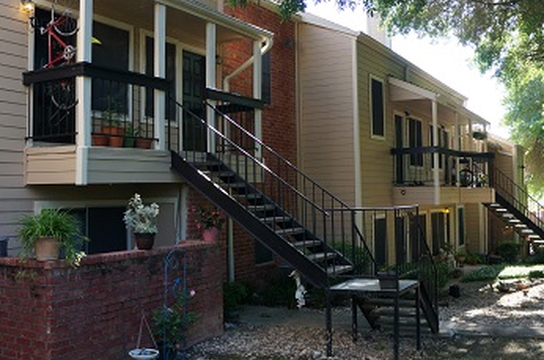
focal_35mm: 39
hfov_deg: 49.5
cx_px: 310
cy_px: 164
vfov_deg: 34.0
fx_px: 588
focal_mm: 18
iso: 160
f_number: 4
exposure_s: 1/160
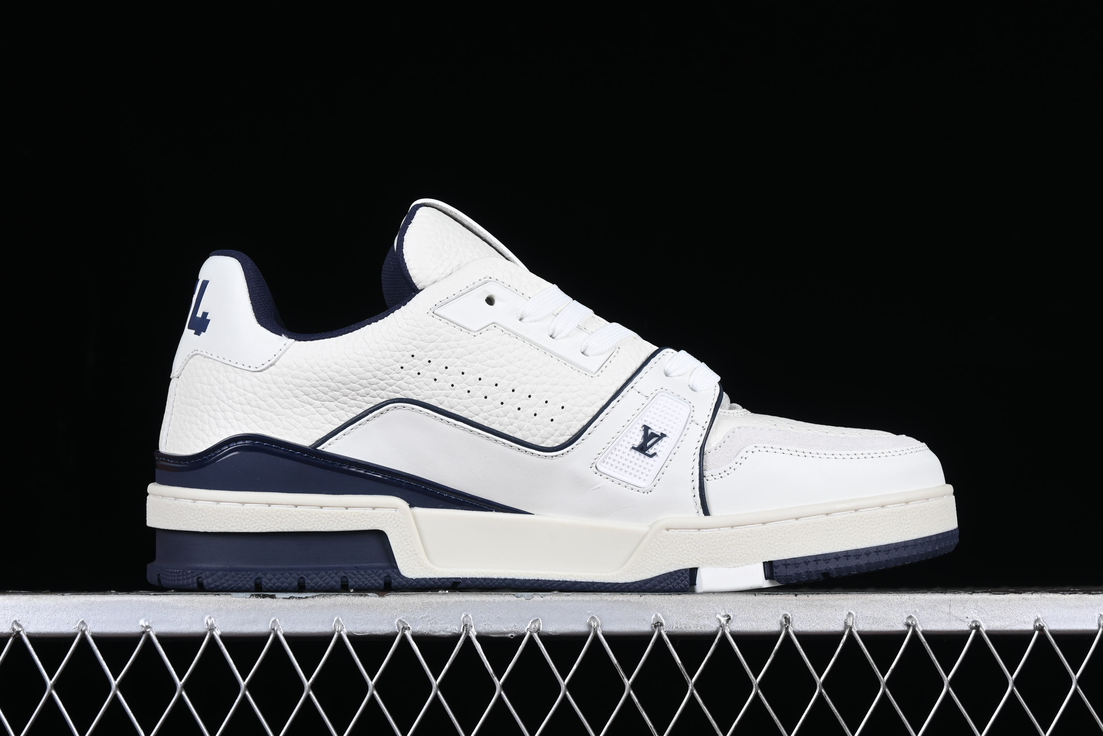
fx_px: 2298
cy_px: 368
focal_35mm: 75
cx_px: 552
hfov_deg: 27.0
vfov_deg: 18.2
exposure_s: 1/125
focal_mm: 50
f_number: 8
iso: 160
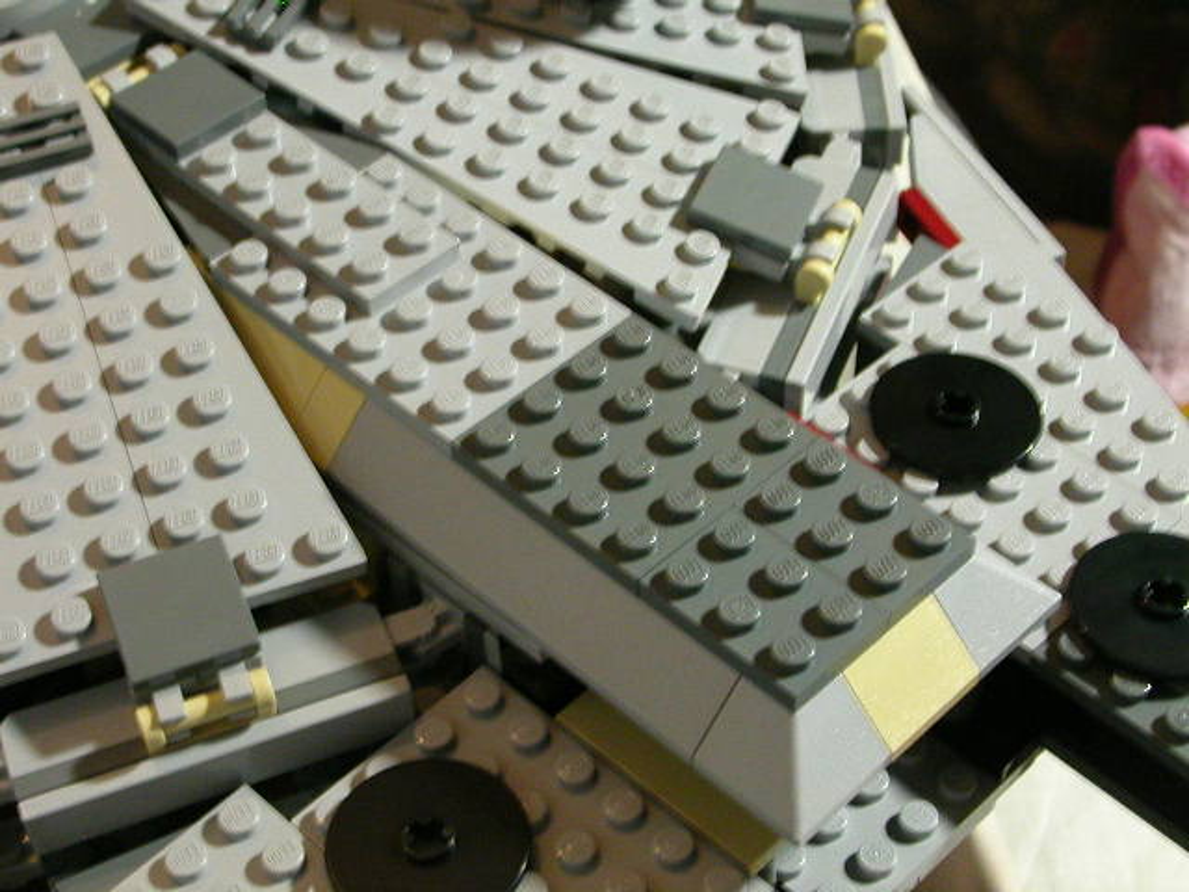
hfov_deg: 30.3
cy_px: 446
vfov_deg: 22.9
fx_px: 2198
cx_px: 594
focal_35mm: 64
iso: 400
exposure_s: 1/11.3
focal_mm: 9.7
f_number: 3.5
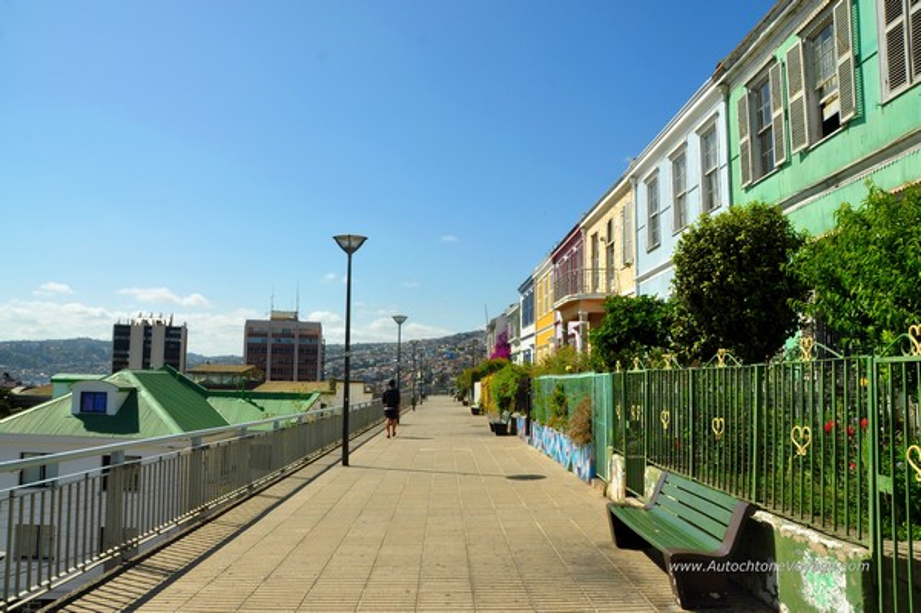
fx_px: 690
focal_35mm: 27
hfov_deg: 67.4
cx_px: 460
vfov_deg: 47.9
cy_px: 306
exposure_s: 1/320
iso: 200
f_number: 10
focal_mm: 18
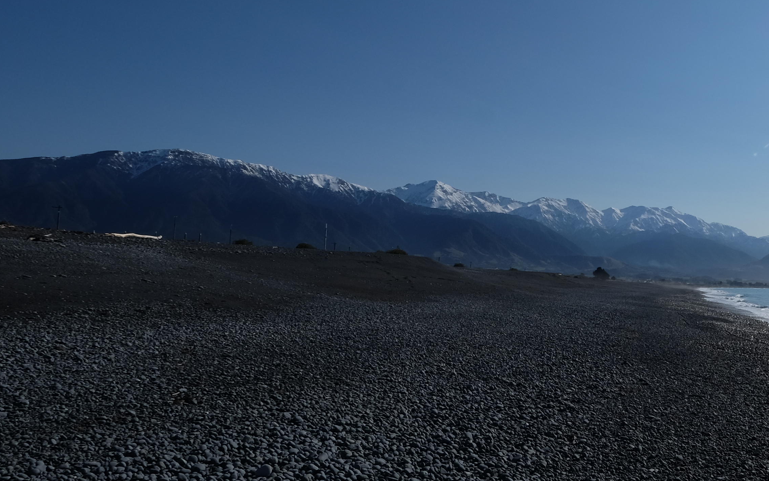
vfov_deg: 38.3
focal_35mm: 33
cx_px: 675
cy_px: 231
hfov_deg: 52.0
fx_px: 692
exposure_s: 1/420
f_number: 14
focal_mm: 10
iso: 200
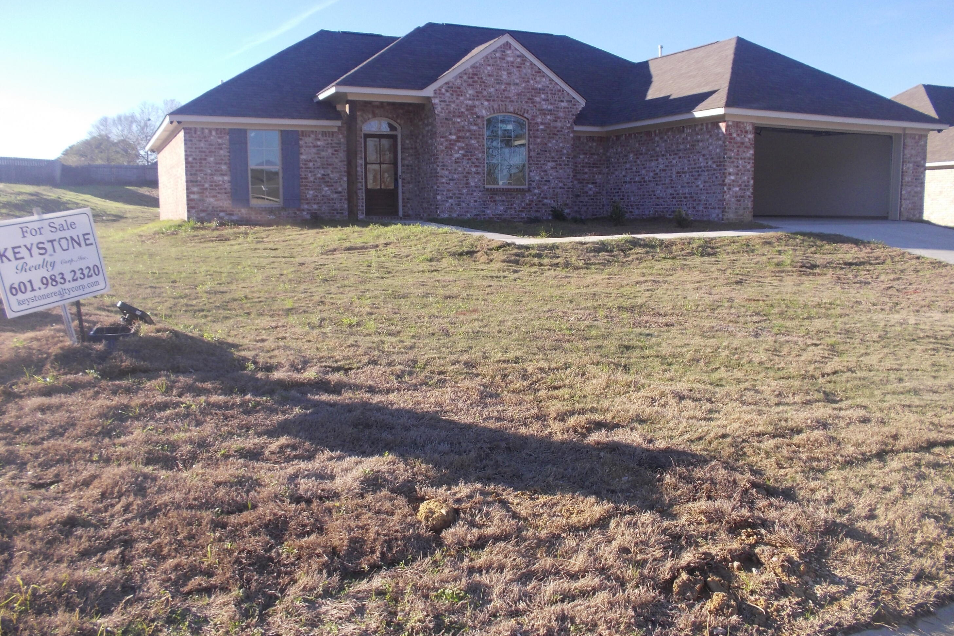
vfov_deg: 42.3
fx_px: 821
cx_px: 485
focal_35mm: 31
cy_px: 323
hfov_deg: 60.3
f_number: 3.3
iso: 80
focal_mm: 4.1
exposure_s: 1/320
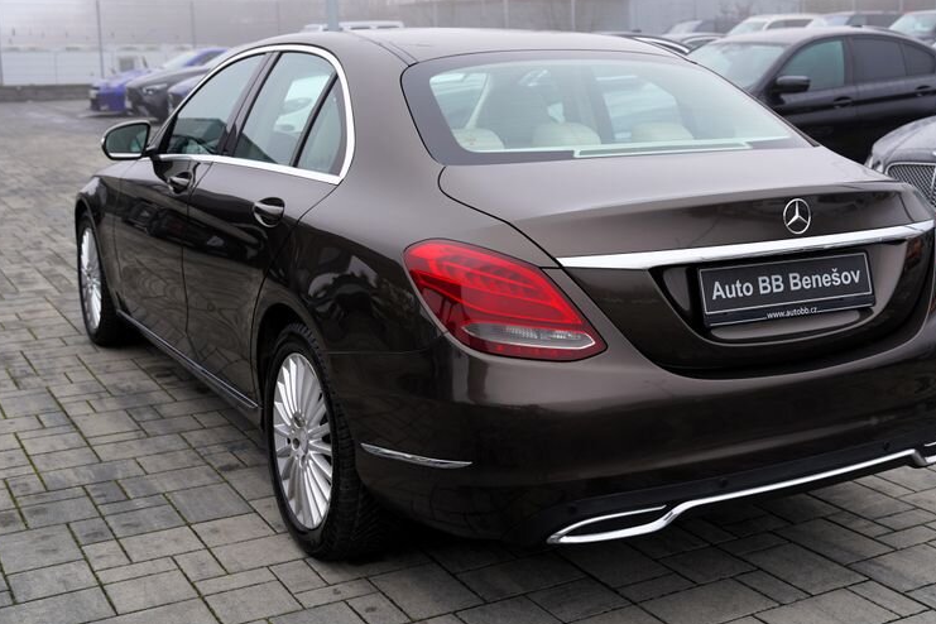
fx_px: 1222
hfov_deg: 41.8
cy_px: 244
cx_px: 551
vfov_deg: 28.6
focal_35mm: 47
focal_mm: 34
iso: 100
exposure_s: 1/100
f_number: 4.5
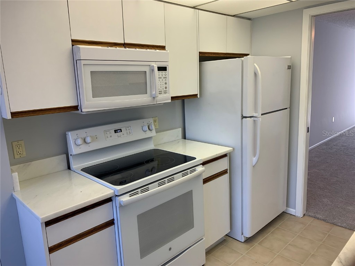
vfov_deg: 53.1
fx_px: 267
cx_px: 178
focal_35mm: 26
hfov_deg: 67.3
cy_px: 133
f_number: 1.8
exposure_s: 1/120
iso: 50
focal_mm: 4.25
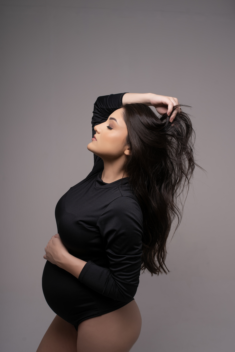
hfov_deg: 37.9
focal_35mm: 35
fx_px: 342
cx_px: 118
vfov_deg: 54.4
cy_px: 176
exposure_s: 1/160
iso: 100
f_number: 6.3
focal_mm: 35
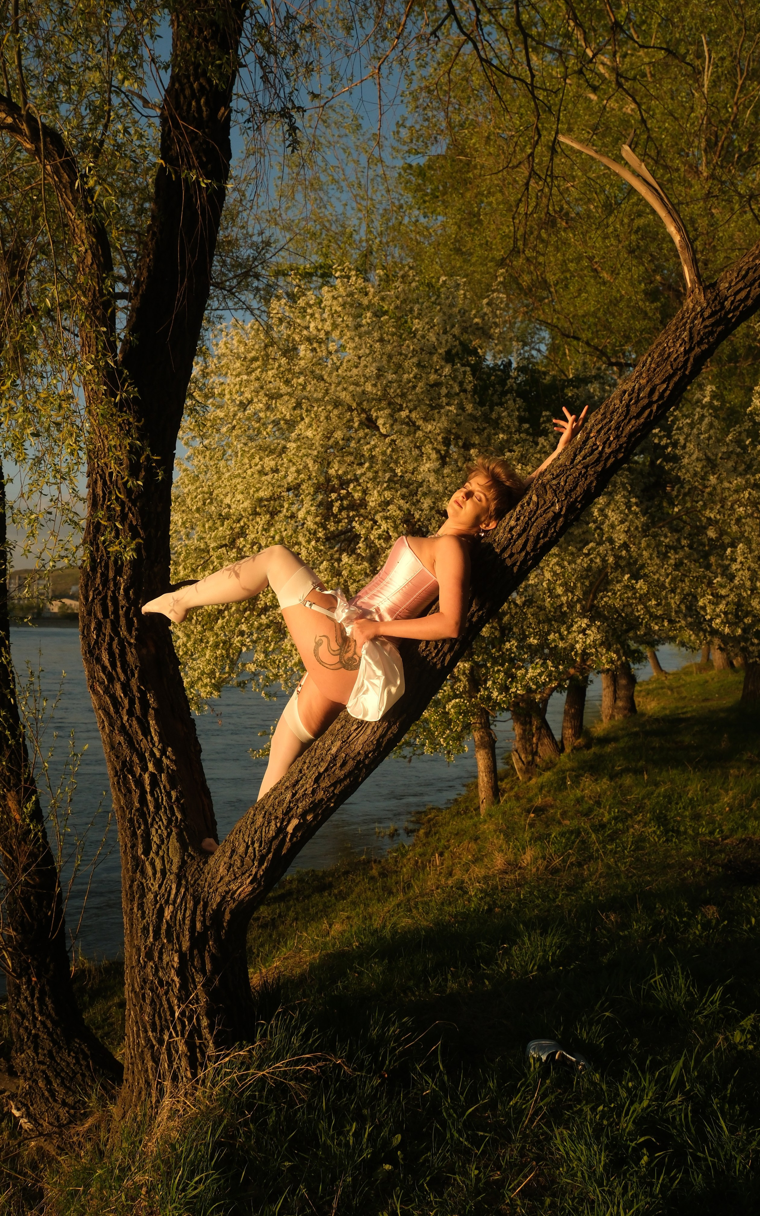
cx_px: 354
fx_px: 1027
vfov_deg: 61.2
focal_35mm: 31
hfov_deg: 40.6
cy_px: 616
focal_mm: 19.8
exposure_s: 1/4000
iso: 800
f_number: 4
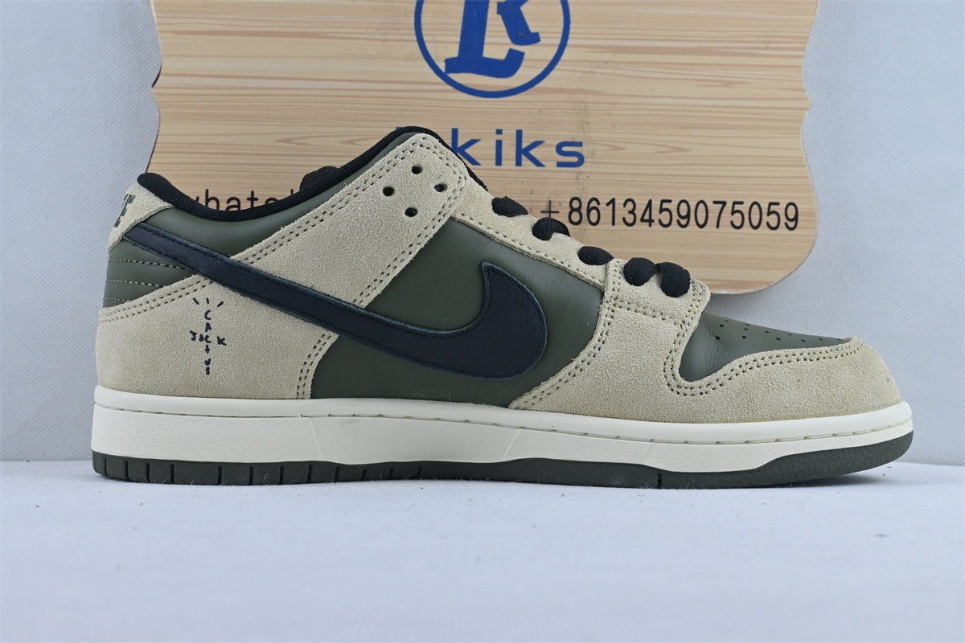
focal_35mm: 52
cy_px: 322
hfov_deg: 37.9
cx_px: 482
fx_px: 1407
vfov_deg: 25.8
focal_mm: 35
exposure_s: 1/200
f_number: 10
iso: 1000
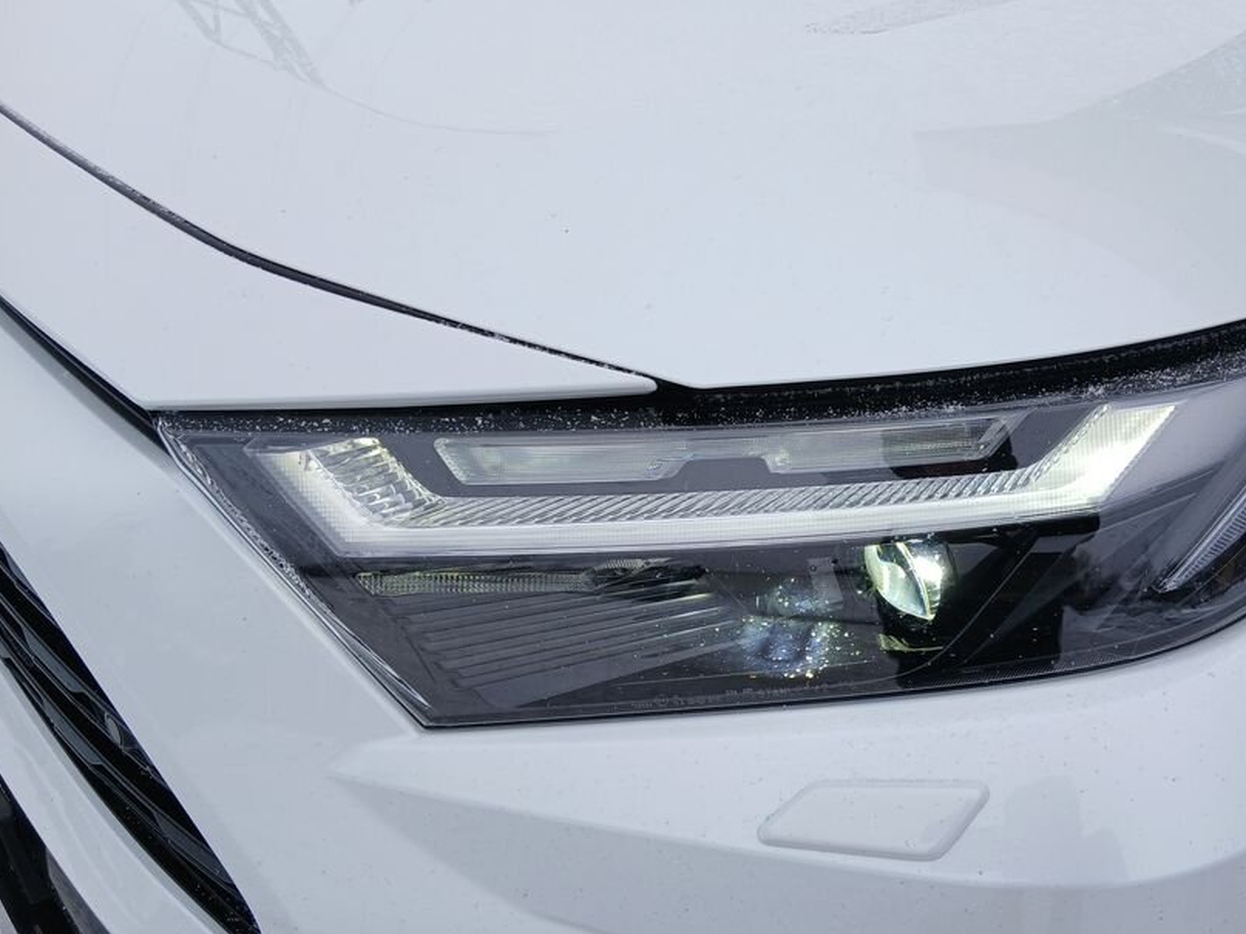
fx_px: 1188
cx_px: 755
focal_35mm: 33
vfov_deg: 42.8
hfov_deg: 54.9
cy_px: 542
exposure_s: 1/135
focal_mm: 3.98
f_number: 1.8
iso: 20
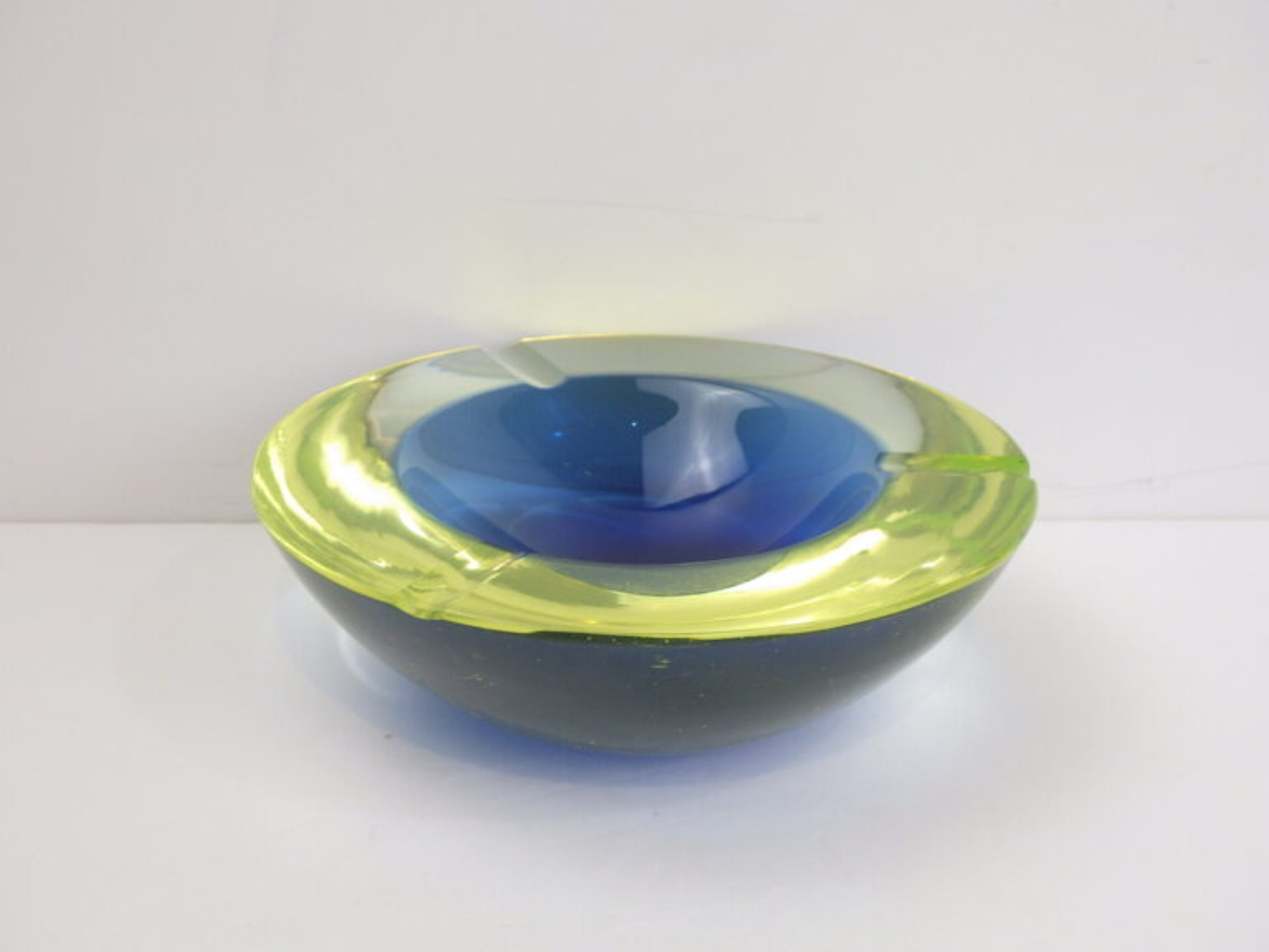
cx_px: 634
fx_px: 1870
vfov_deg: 28.6
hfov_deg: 37.5
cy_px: 476
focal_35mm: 51
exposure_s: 1/30
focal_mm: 9.1
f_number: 4.4
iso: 125
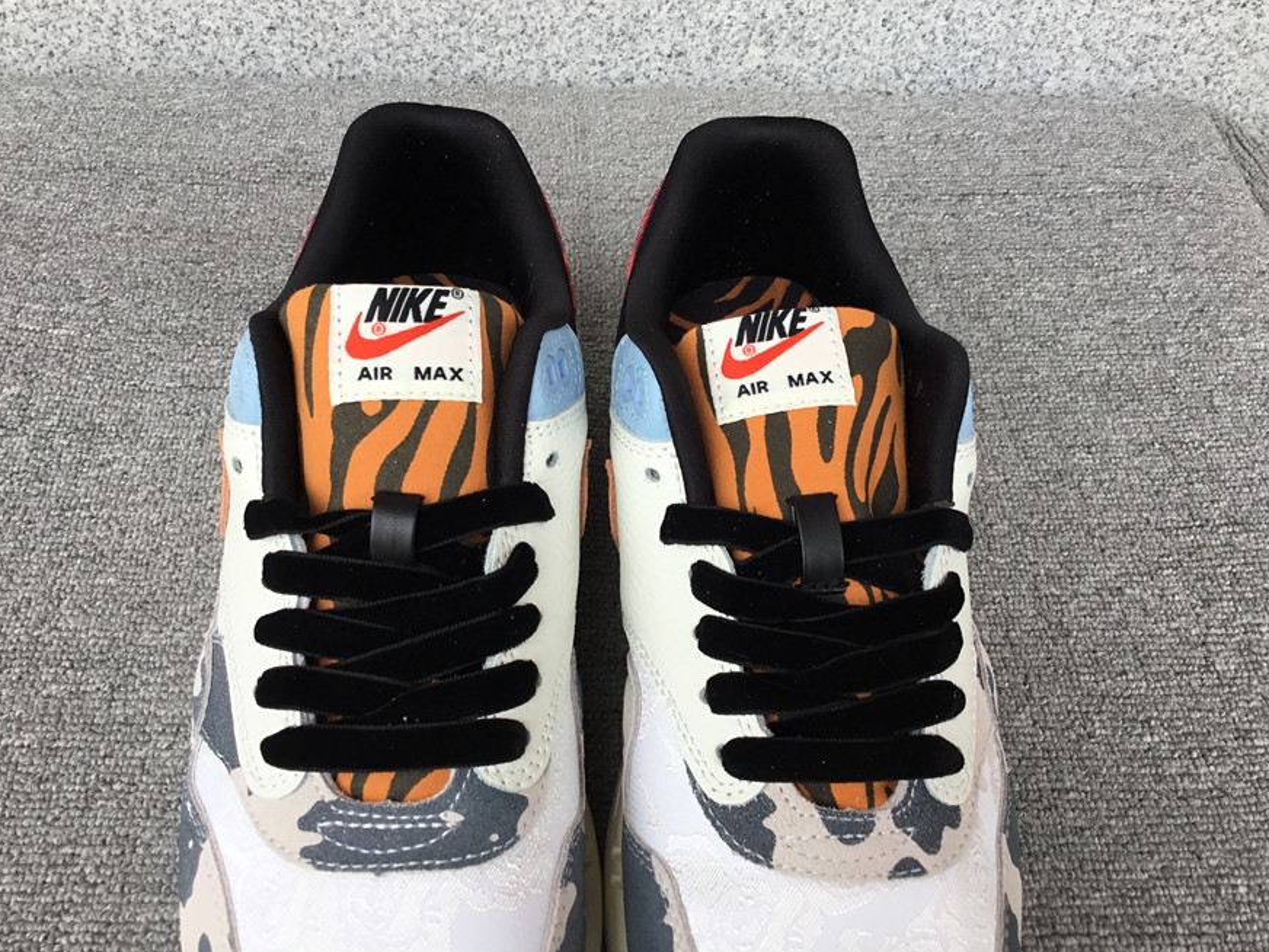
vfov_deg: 44.2
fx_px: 1173
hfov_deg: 56.8
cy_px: 464
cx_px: 634
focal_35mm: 32
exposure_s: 1/259
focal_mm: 3.3
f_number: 2.4
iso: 25
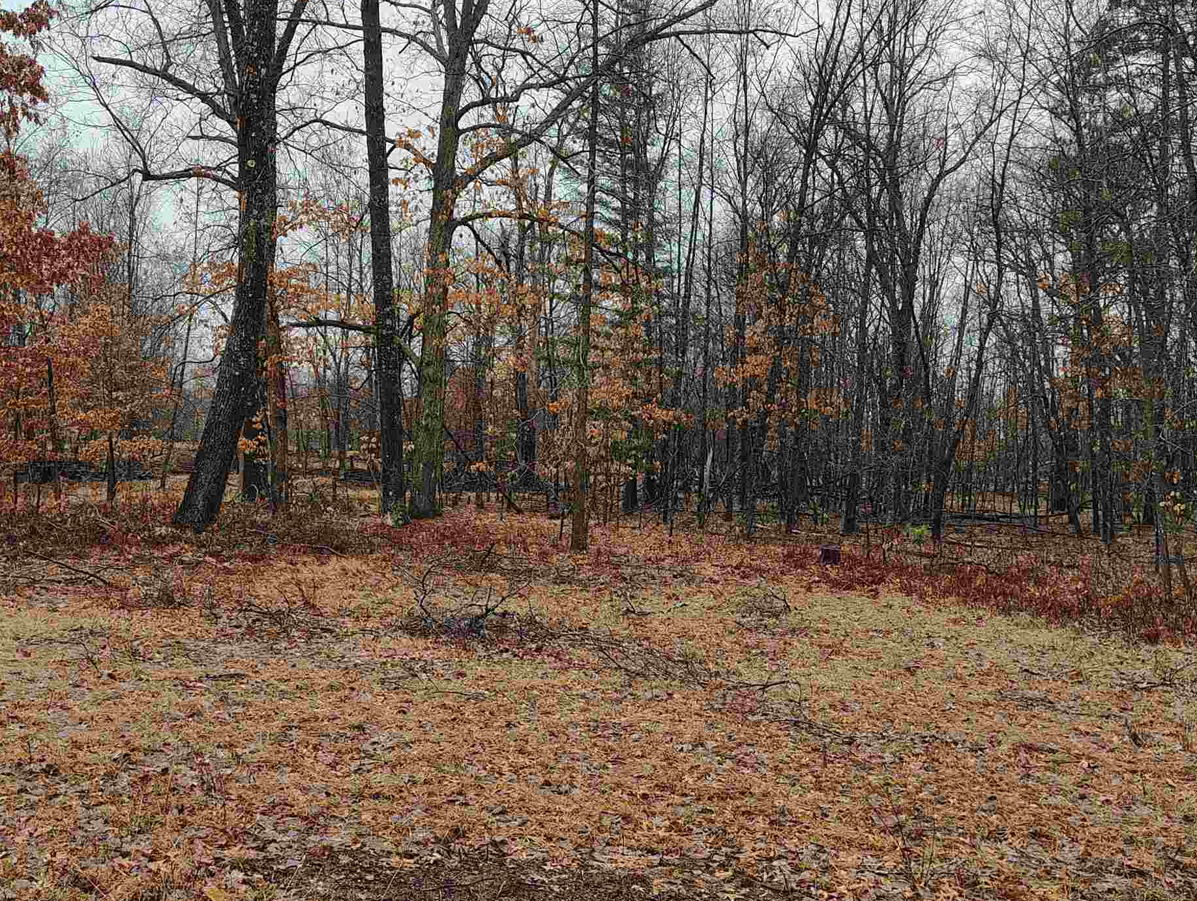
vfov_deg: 36.0
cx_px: 565
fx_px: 1385
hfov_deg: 46.7
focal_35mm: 40
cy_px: 461
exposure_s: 1/280
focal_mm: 5.56
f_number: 1.8
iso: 100
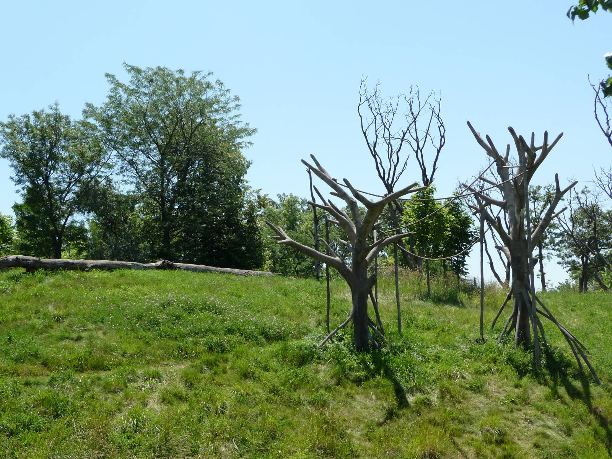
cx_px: 306
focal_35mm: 43
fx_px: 760
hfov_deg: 43.9
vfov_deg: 33.6
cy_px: 230
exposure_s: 1/500
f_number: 4
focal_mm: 7.1
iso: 100
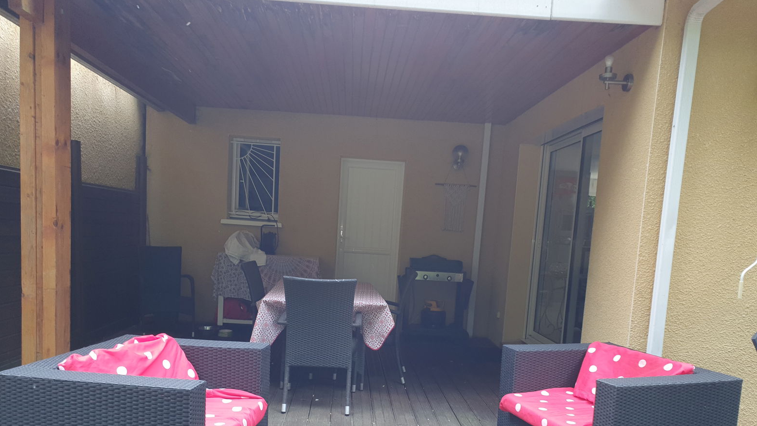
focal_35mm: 29
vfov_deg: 39.6
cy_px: 290
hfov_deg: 66.1
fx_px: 582
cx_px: 370
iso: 64
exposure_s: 1/50
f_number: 2.4
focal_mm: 4.32
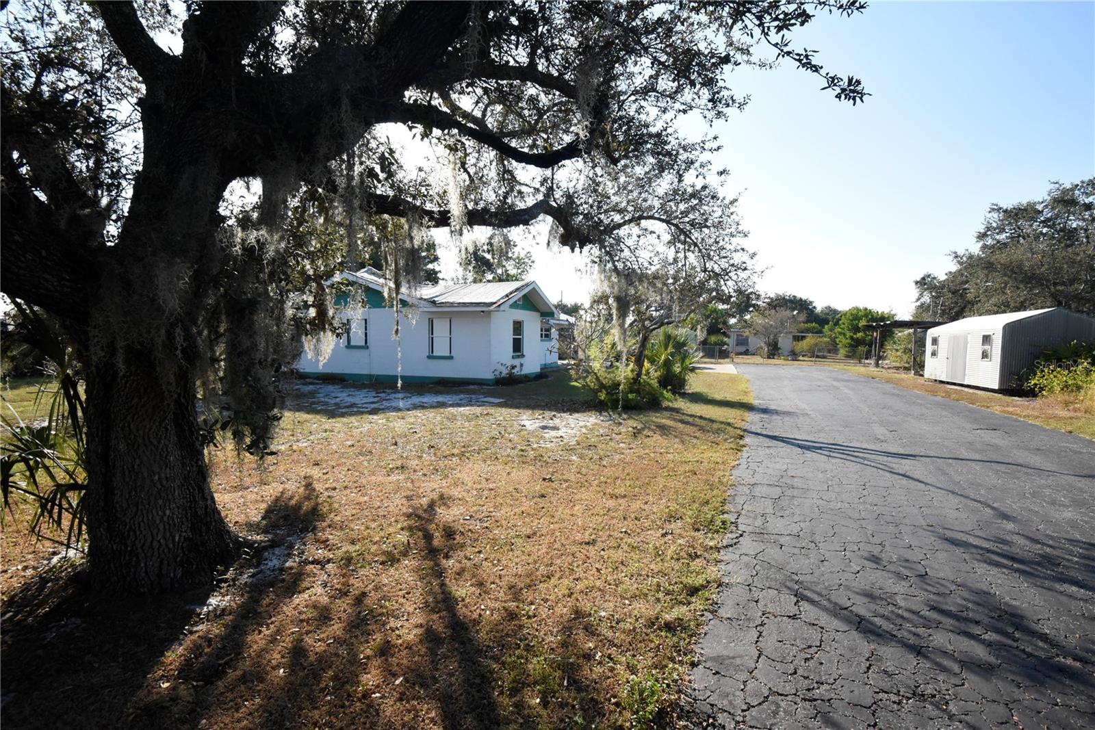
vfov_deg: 73.8
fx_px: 487
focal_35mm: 16
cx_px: 548
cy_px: 365
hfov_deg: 96.7
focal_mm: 16
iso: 5600
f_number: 10
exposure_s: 1/4000
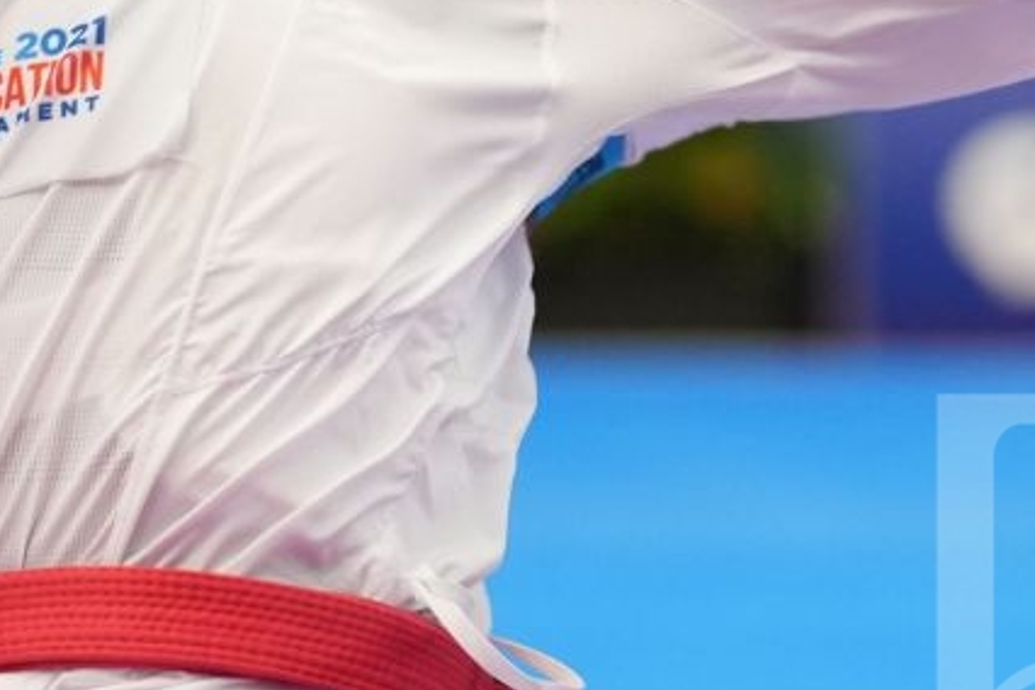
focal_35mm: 507
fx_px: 14575
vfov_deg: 2.7
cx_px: 1164
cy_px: -248
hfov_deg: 4.1
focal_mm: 120
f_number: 2.8
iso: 1600
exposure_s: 1/1000
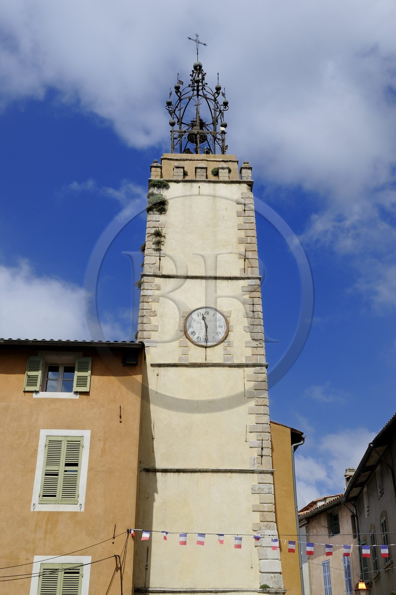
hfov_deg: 30.5
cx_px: 198
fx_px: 727
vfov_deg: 44.5
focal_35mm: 44
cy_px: 298
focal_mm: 44
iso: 200
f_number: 16
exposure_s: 1/200
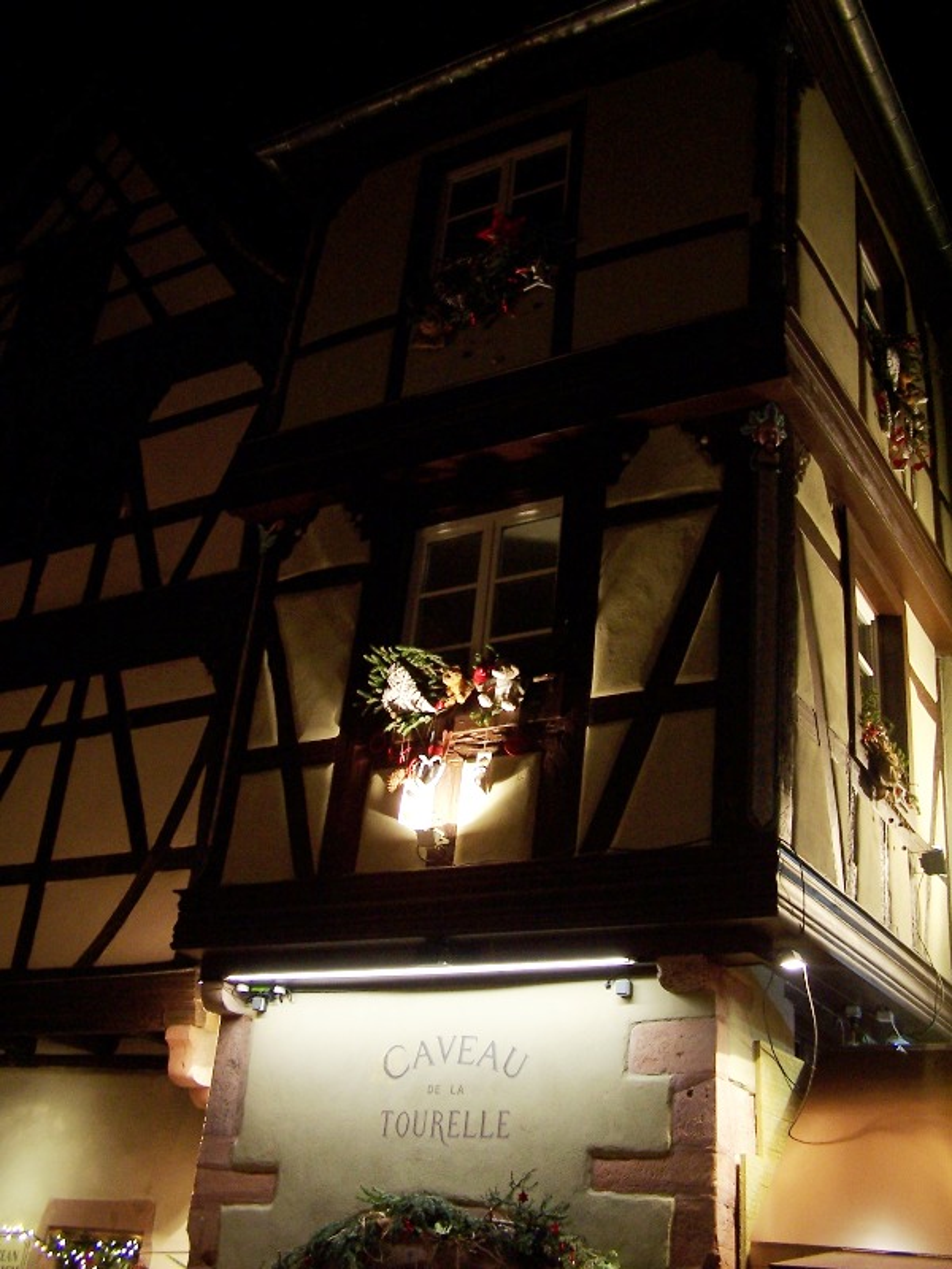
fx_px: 1393
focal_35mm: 38
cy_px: 634
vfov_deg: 49.0
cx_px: 476
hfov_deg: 37.7
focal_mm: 6.3
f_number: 2.8
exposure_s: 1/8
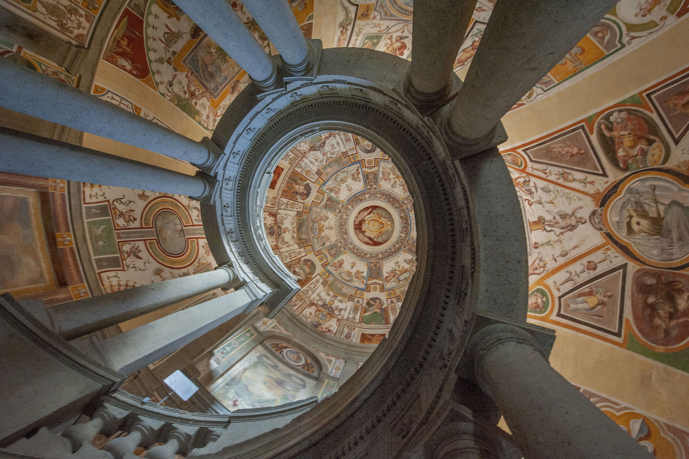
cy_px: 230
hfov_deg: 100.4
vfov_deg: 77.3
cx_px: 344
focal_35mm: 15
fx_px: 287
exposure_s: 1/30
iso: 1600
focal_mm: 15
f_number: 9
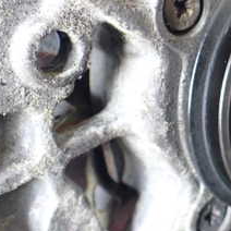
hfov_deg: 21.4
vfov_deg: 22.9
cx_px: 279
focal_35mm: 75
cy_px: 71
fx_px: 566
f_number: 2.3
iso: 800
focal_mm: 5.4
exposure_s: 1/30
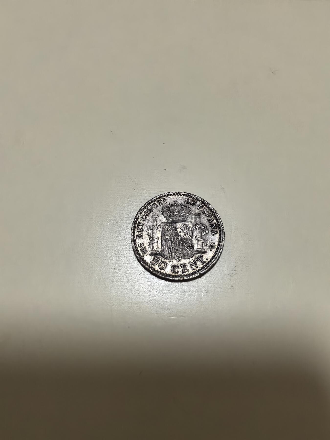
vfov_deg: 71.6
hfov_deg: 56.8
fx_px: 305
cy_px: 220
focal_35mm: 24
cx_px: 165
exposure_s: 1/33.3
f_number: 2.2
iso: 400
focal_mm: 1.68
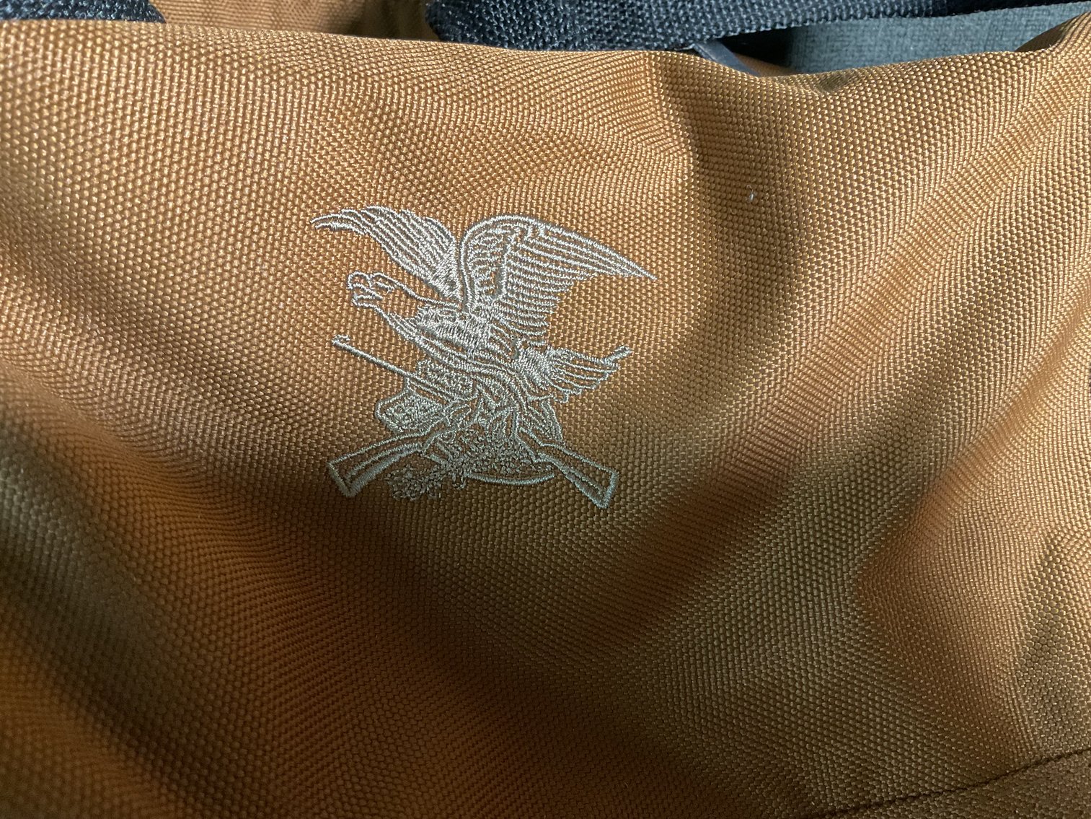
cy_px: 410
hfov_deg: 61.7
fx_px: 914
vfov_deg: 48.2
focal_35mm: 29
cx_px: 546
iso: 200
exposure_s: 1/60
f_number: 1.8
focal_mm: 3
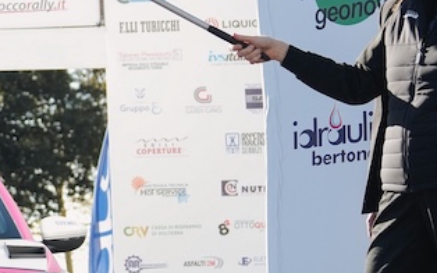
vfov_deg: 8.6
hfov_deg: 13.2
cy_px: 184
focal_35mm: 152
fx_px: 1810
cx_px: -175
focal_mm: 39
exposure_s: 1/800
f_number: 2.8
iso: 400
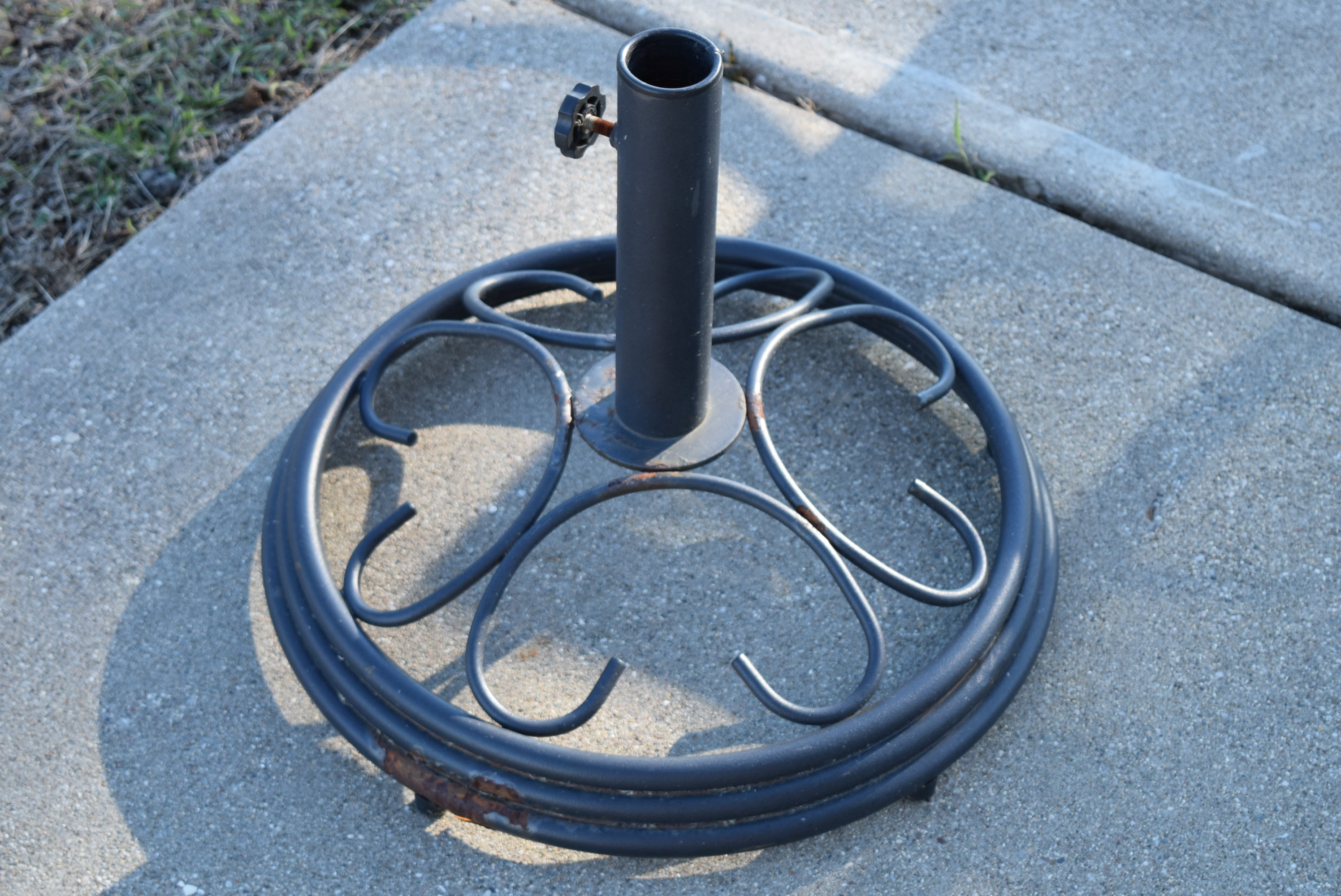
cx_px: 670
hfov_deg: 28.1
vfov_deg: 19.0
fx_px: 2684
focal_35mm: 72
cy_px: 448
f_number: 7.1
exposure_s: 1/200
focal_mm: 48
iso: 400
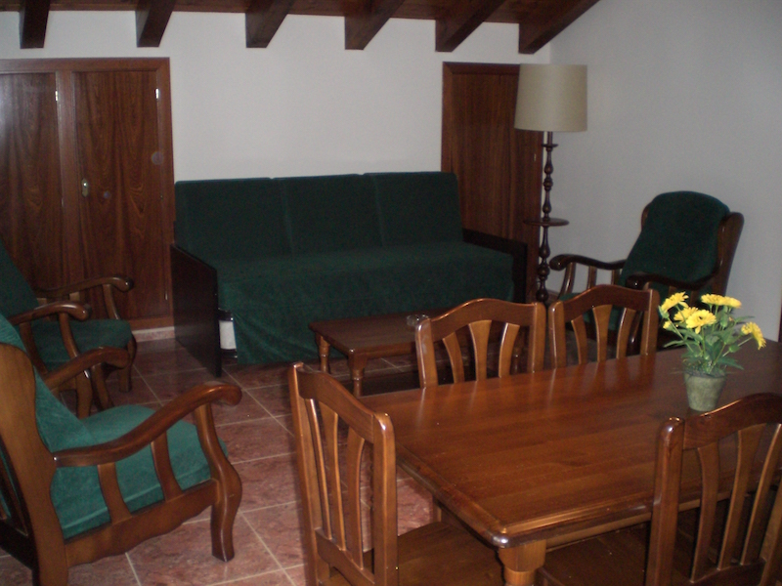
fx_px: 858
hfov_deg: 49.0
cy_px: 293
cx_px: 391
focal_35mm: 38
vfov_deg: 37.7
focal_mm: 6.3
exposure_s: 1/60
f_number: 3.1
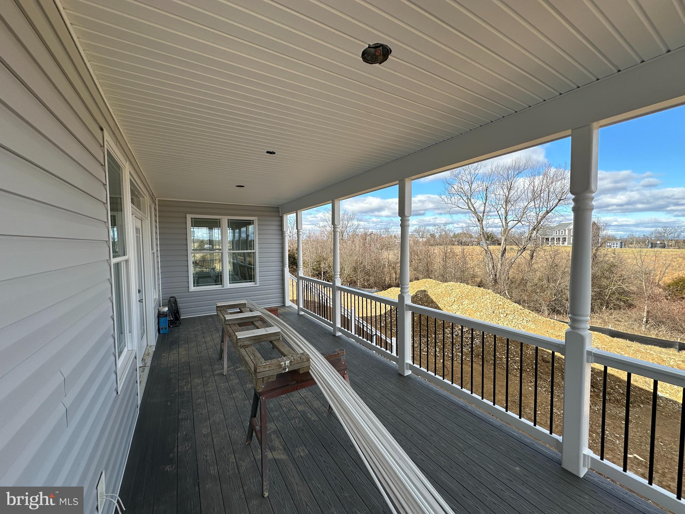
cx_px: 342
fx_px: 277
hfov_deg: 102.1
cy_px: 257
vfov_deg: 85.7
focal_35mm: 14
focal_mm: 2.22
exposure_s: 1/1043
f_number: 2.2
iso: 50
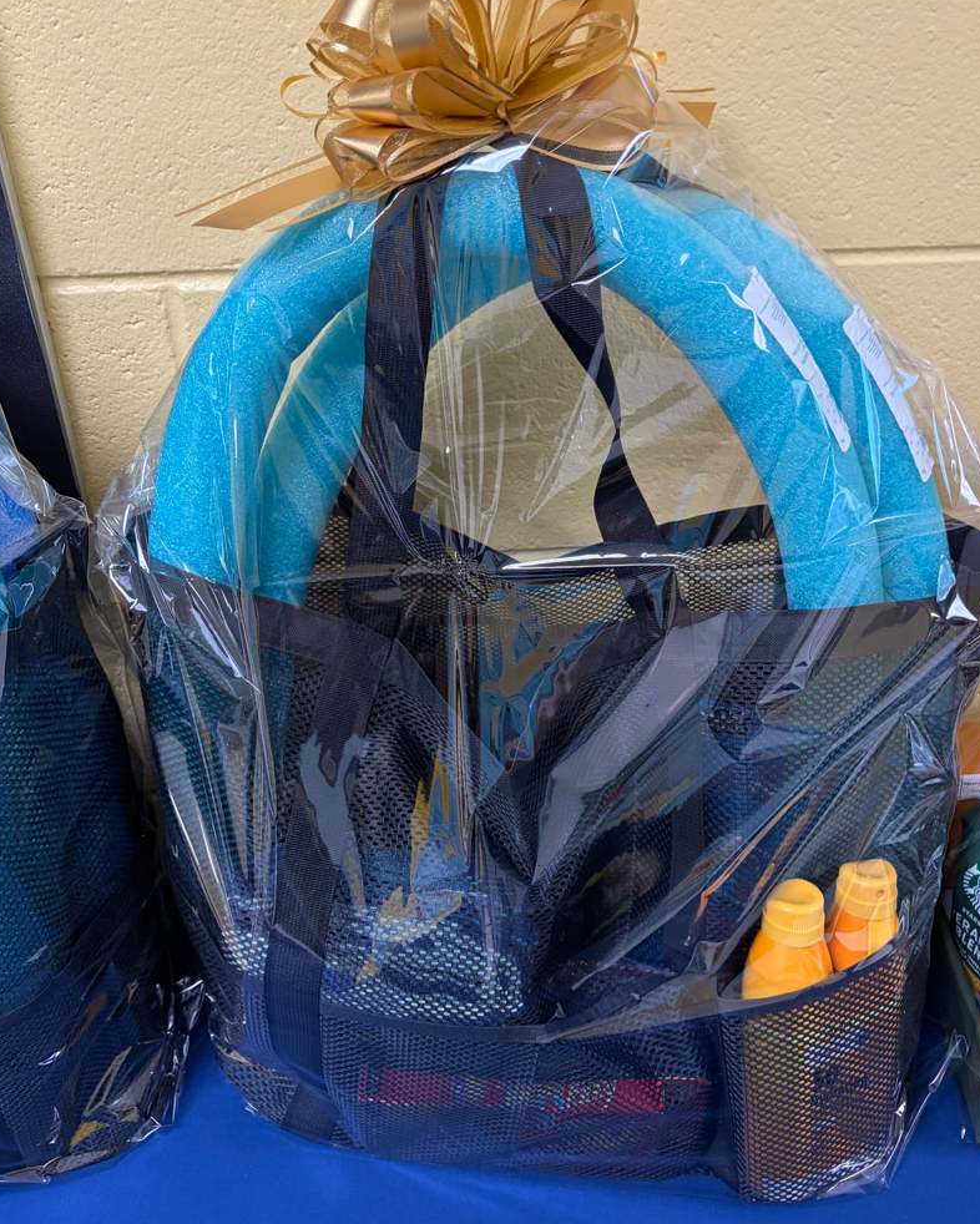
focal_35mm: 31
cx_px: 521
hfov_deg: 47.1
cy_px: 516
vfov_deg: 56.9
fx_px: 1124
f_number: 1.6
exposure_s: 1/60
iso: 250
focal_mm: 5.96
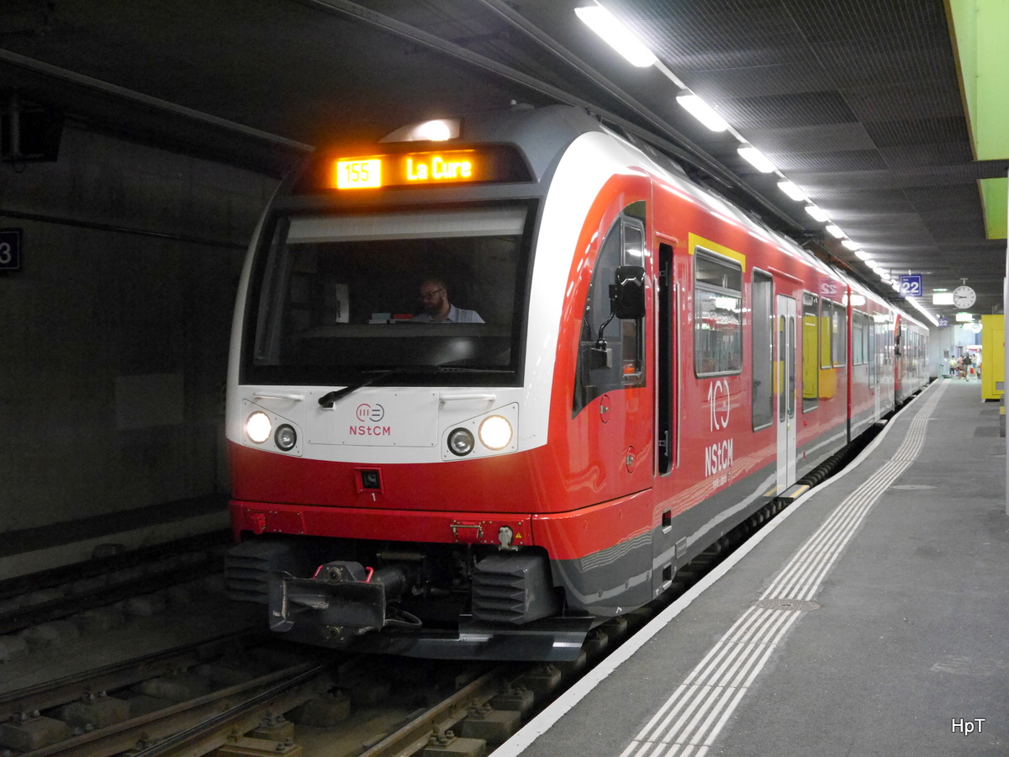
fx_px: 1341
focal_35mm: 46
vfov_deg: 31.5
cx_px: 504
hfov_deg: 41.2
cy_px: 378
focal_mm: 23
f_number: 4.4
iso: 3200
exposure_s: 1/60
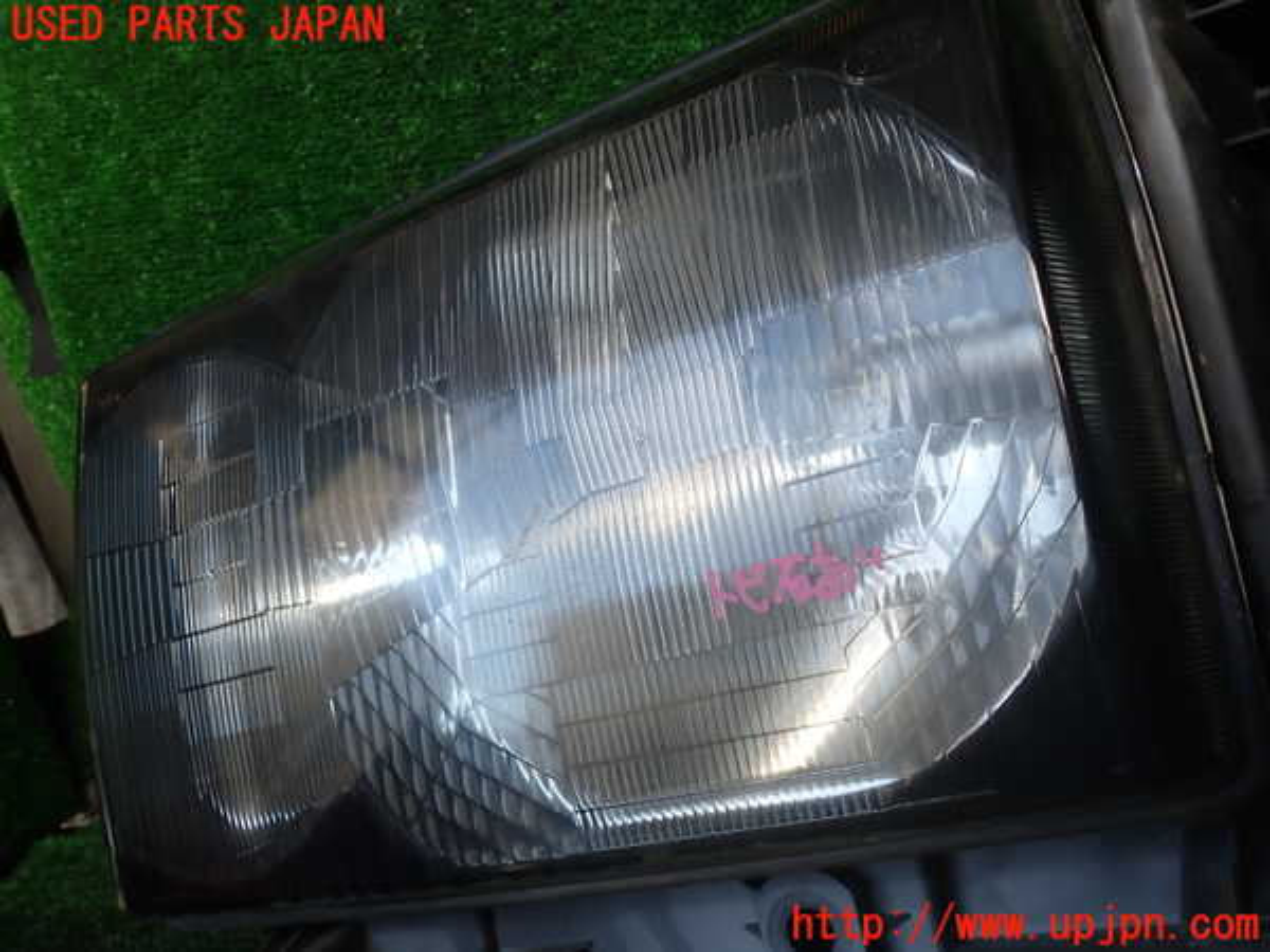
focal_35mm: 30
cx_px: 635
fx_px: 1101
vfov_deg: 46.8
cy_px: 476
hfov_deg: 60.0
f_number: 3.2
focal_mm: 5.4
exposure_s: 1/60
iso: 100
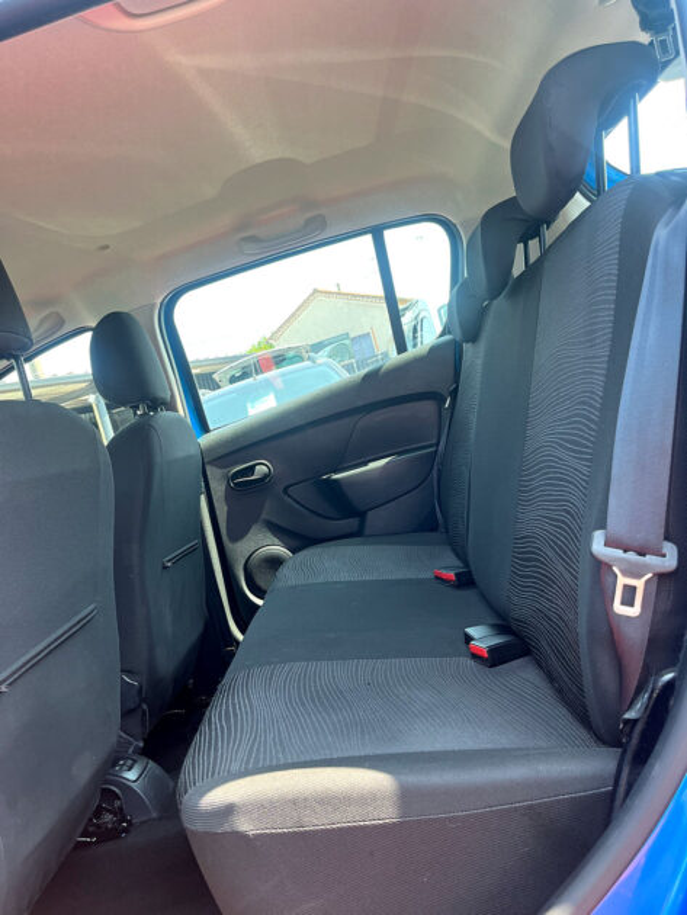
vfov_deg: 67.3
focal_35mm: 26
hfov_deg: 53.1
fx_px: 688
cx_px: 344
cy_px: 458
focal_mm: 5.1
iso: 50
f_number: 1.6
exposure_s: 1/172
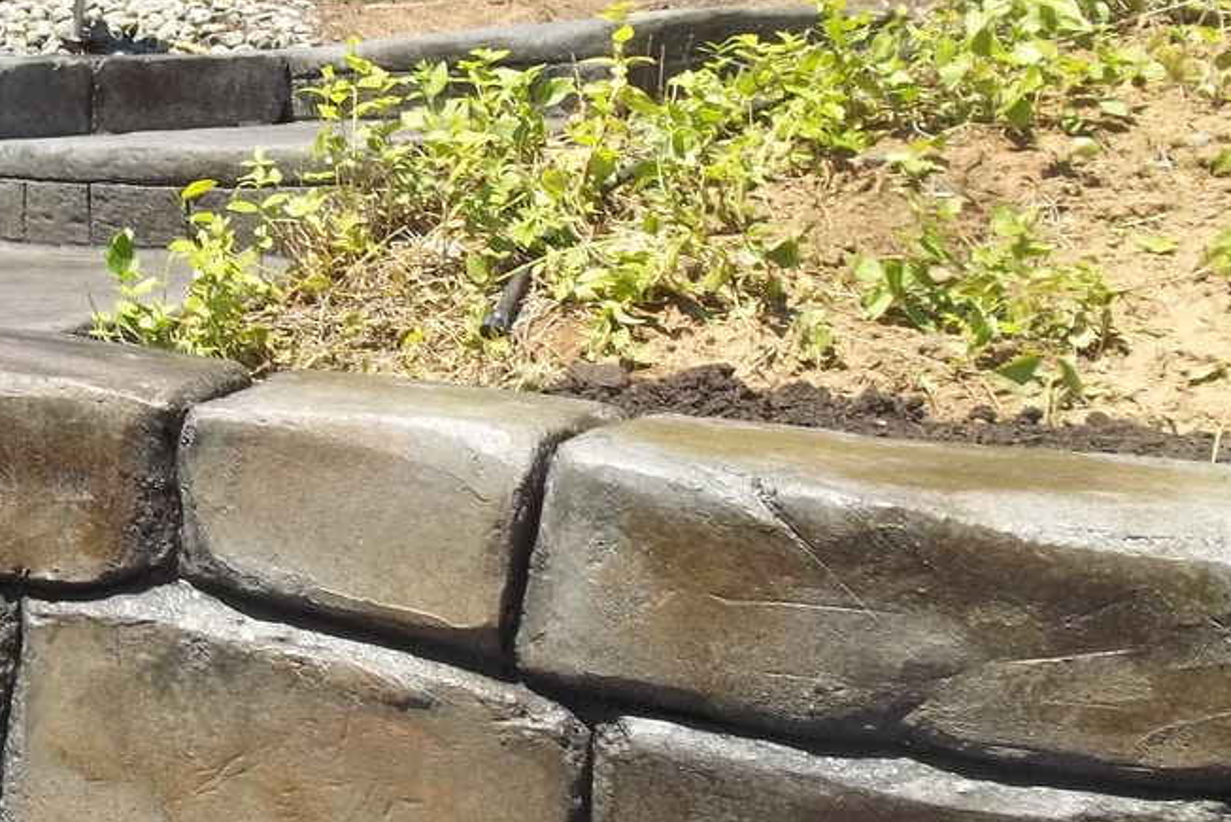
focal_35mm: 68
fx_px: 2326
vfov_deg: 20.0
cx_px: 171
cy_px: 471
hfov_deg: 28.7
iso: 64
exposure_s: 1/80
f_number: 8.8
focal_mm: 5.7
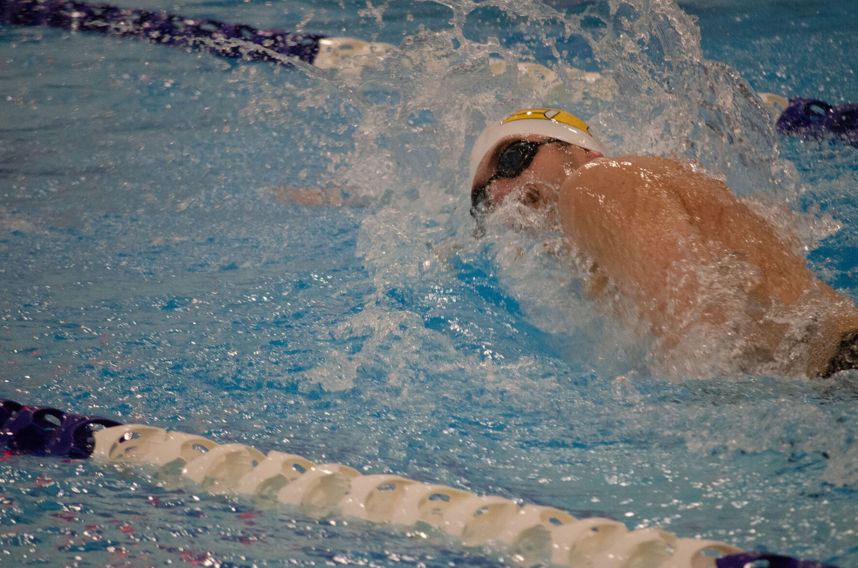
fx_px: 7136
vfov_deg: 4.6
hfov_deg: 6.9
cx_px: 429
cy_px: 284
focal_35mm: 300
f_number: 5.6
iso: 3200
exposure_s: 1/400
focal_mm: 200
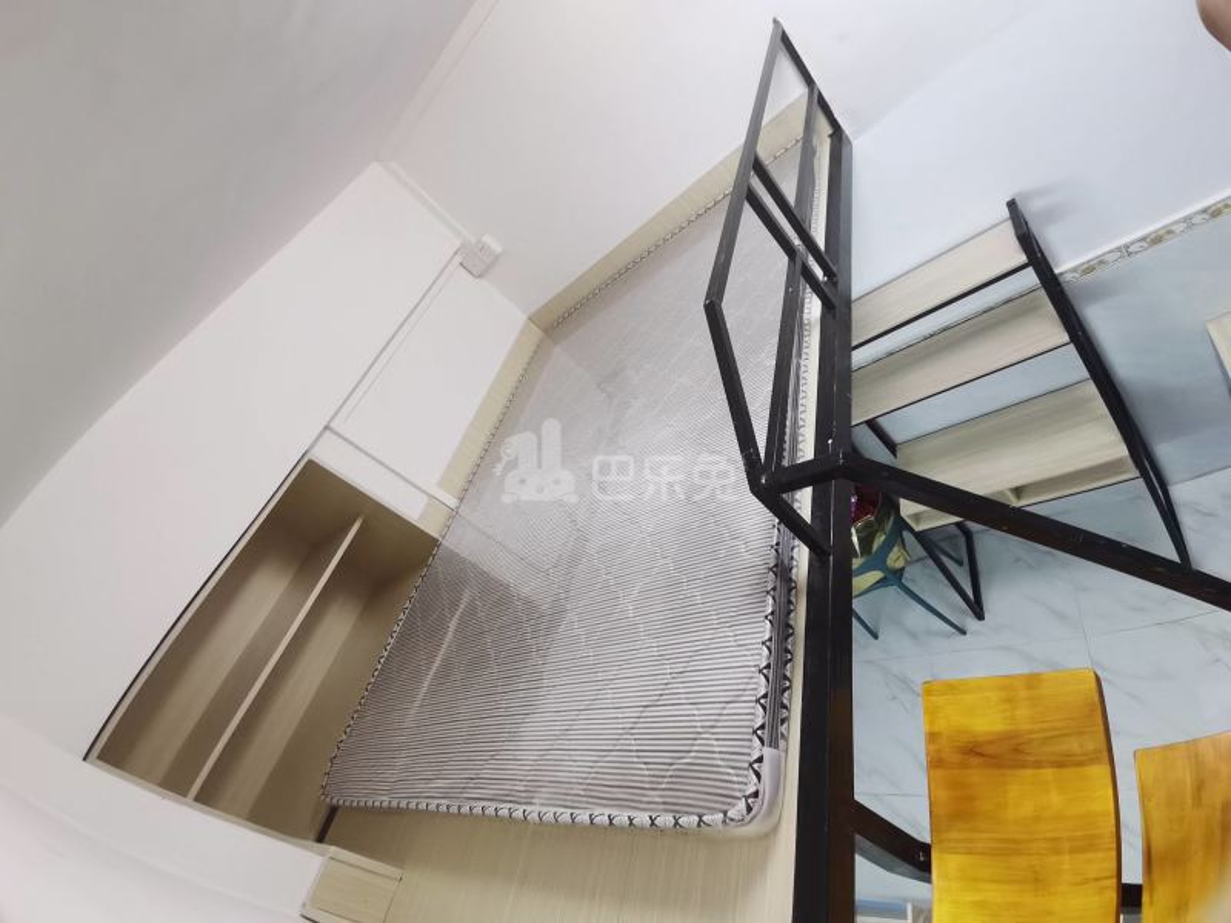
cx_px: 616
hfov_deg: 91.0
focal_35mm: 17
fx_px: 605
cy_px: 462
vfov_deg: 74.7
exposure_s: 1/33.3
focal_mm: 1.78
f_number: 2.4
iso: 200
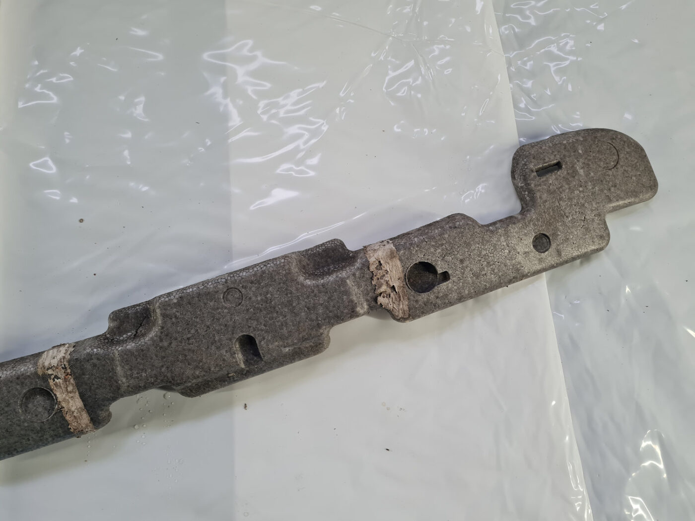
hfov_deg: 67.3
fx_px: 522
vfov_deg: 53.1
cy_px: 260
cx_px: 348
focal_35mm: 26
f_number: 1.8
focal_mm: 5.4
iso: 100
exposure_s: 1/100
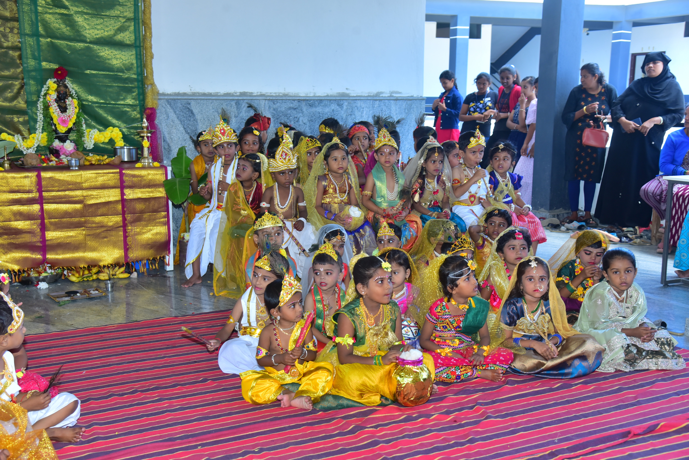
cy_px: 230
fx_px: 881
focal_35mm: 46
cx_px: 344
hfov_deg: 42.7
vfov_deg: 29.3
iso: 400
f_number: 5
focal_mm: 46
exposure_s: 1/125
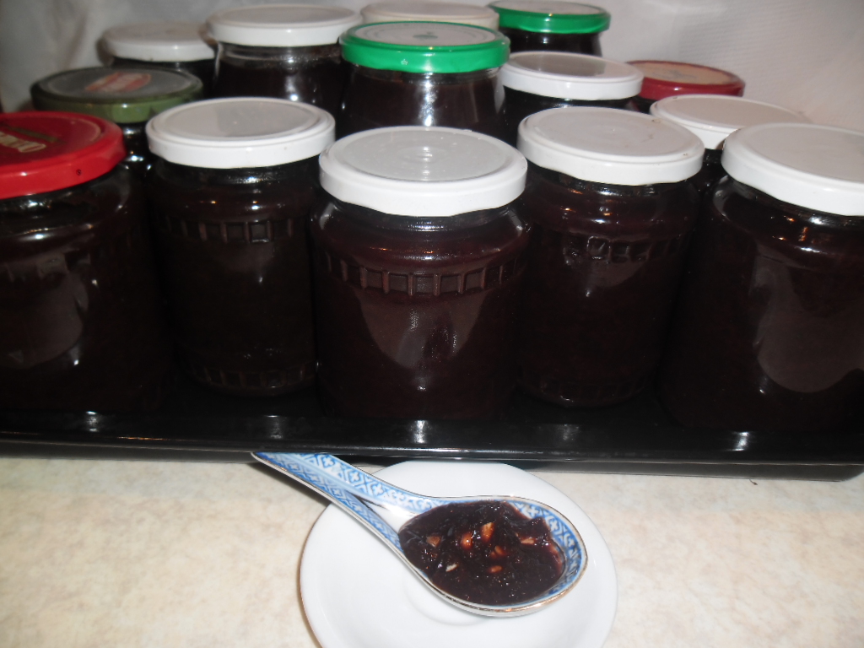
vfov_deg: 51.4
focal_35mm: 27
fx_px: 674
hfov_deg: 65.3
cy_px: 324
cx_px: 432
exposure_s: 1/45
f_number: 3.5
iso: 80
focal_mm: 4.9
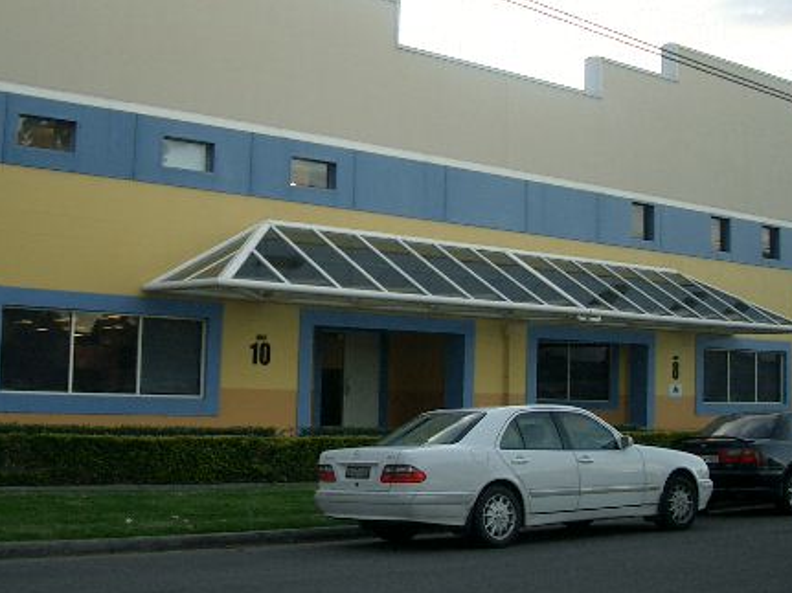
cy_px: 231
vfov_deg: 27.9
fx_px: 1189
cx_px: 344
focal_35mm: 52
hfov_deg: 36.8
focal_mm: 5.8
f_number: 2.6
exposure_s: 1/80
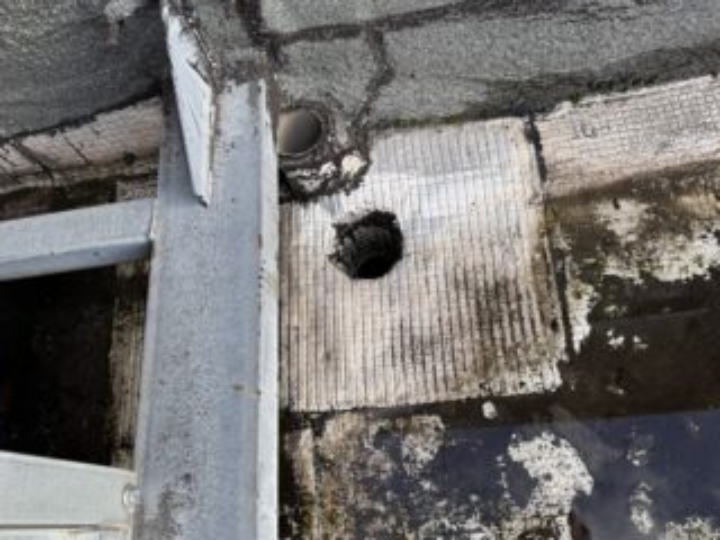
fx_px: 624
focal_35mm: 30
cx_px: 360
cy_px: 248
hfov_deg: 60.0
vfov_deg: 46.8
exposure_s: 1/409
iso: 80
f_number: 1.78
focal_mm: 6.76
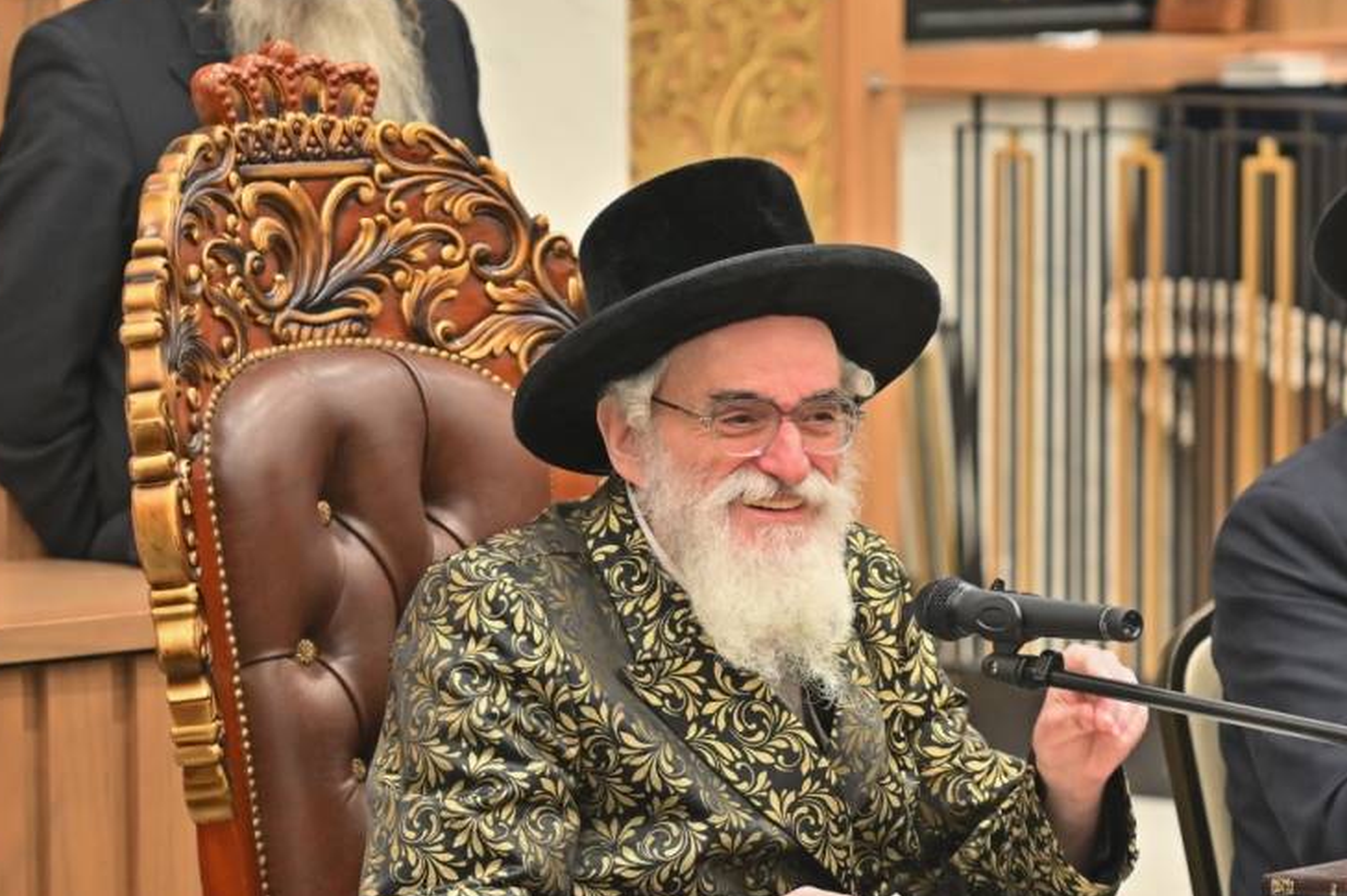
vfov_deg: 5.4
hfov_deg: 8.1
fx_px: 9460
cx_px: 861
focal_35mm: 253
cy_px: 515
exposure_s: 1/160
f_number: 4
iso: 640
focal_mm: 120
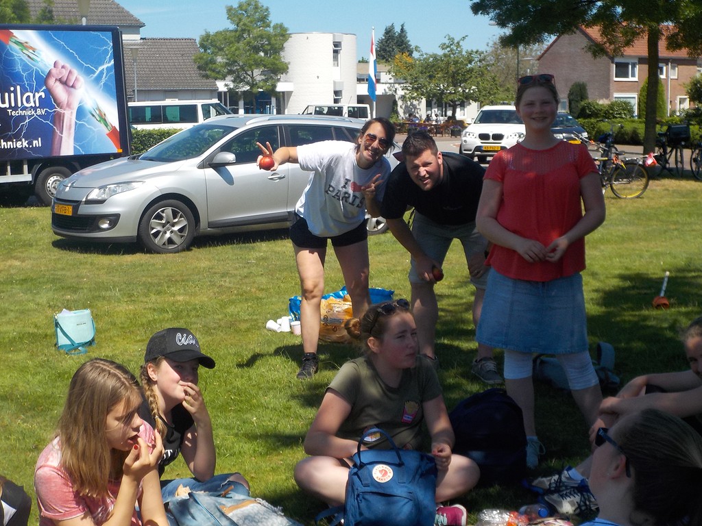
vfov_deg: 25.2
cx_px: 351
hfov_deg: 33.2
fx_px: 1176
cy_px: 263
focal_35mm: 58
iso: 125
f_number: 4.7
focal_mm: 7.9
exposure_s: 1/640
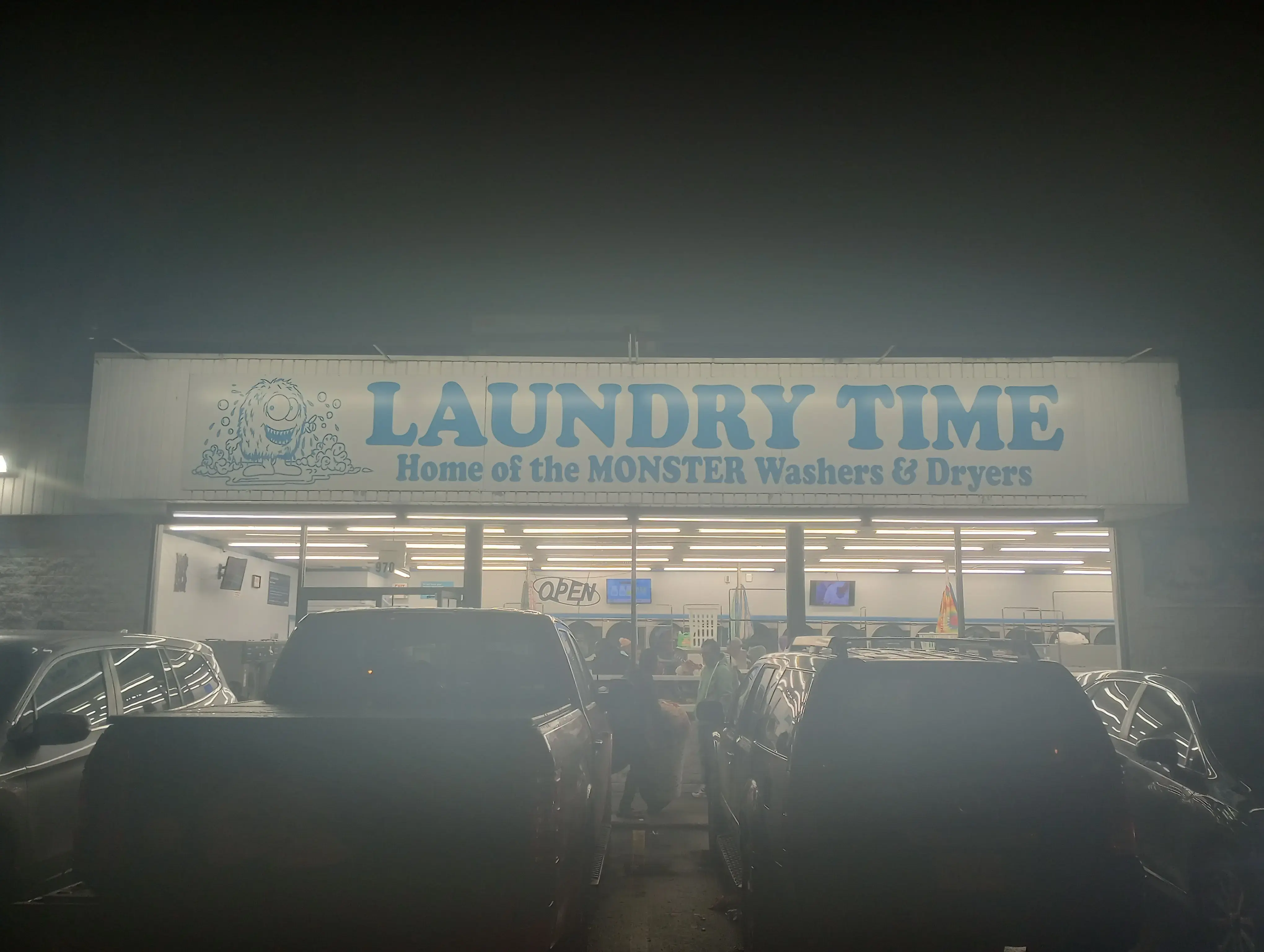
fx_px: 1024
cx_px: 632
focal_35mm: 28
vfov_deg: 49.9
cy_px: 476
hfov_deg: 63.4
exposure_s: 1/40
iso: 399
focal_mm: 4.27
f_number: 1.8
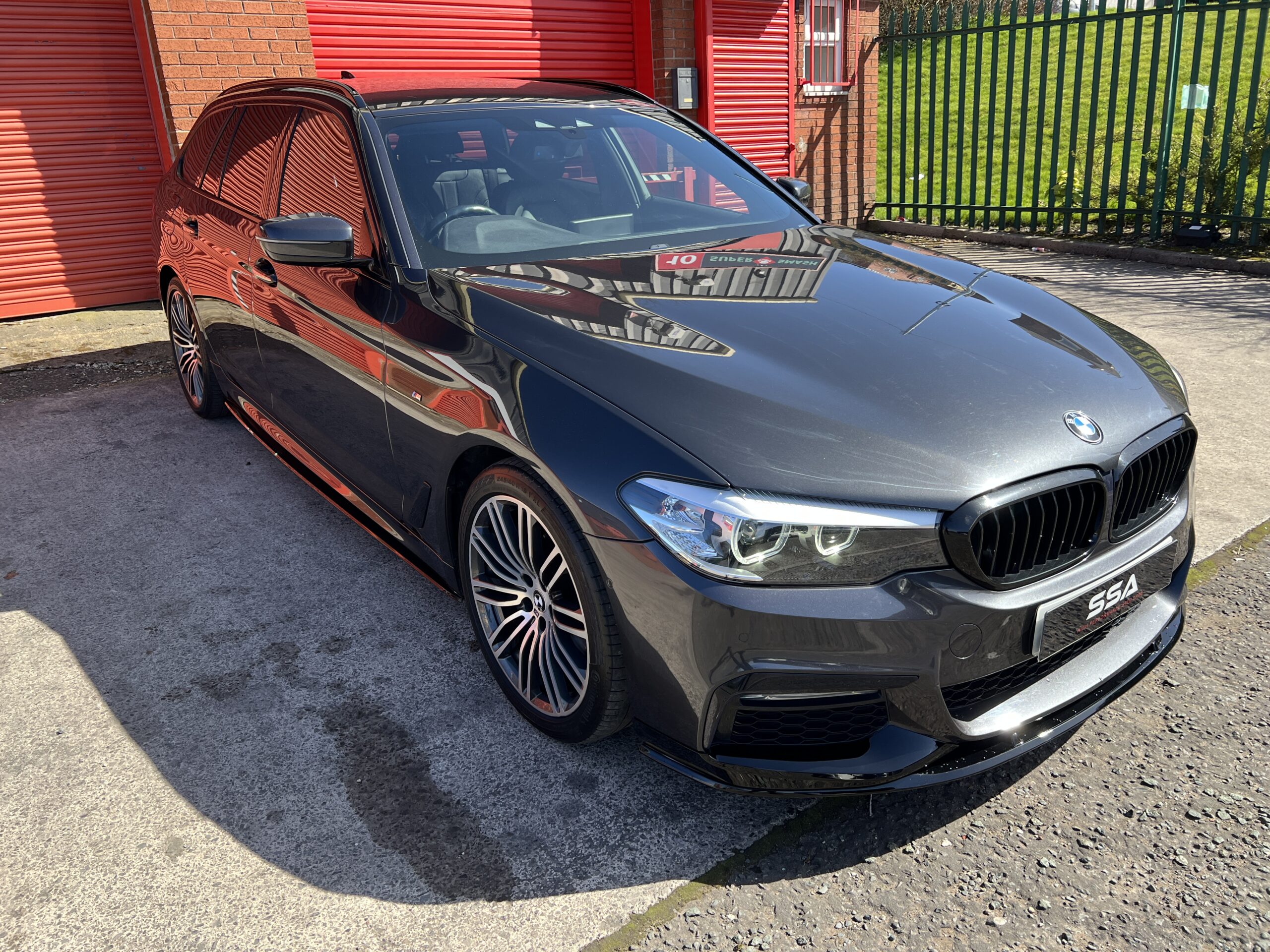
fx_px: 954
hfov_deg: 67.3
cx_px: 635
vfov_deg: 53.1
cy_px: 476
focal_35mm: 26
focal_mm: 5.7
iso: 50
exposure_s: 1/924
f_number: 1.5
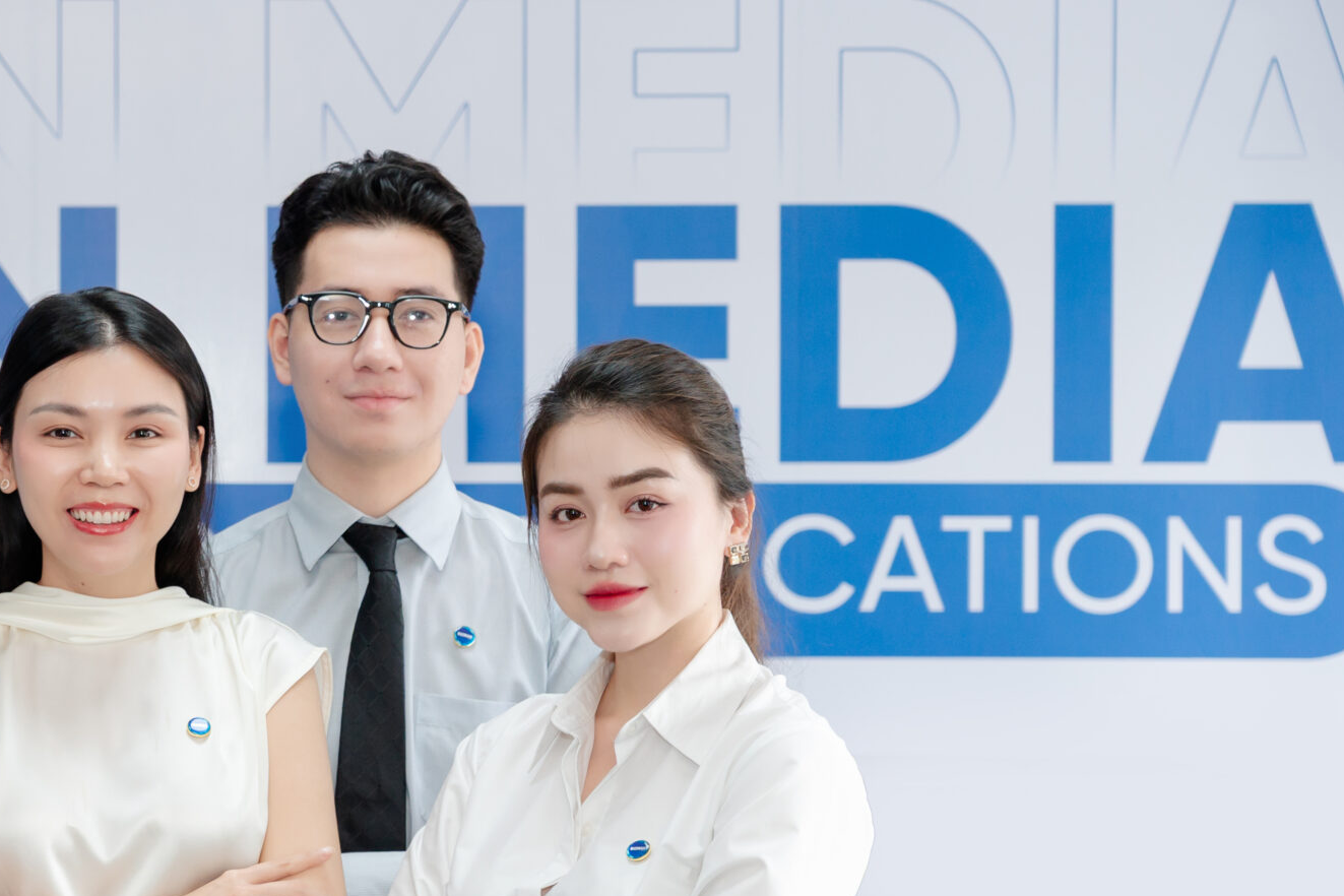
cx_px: 66
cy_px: 542
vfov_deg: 11.3
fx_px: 4530
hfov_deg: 16.6
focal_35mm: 121
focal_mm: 62.7
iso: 1000
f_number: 4.5
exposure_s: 1/160
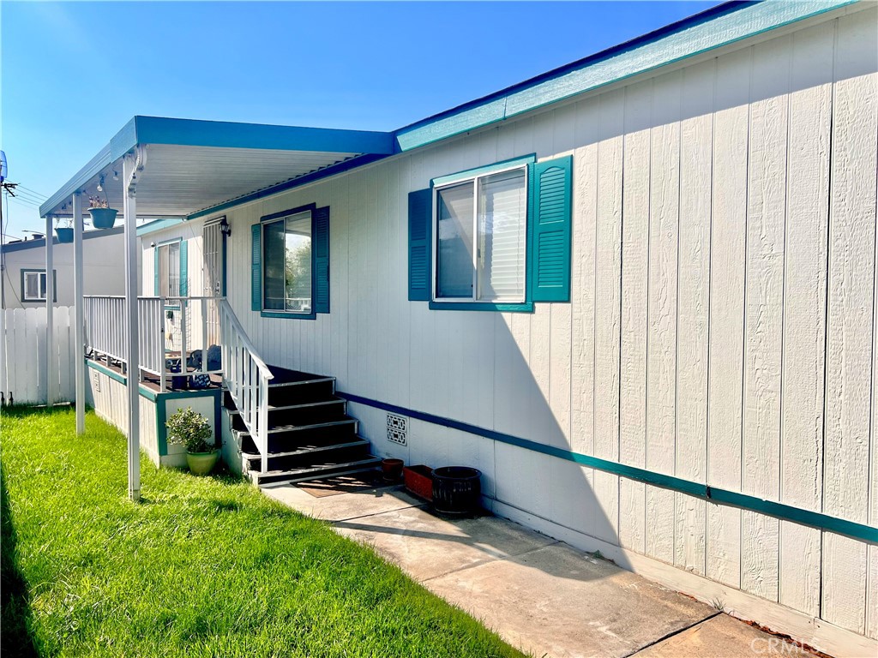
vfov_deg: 53.1
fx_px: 659
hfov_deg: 67.3
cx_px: 439
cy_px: 329
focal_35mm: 26
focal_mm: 5.7
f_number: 1.5
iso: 50
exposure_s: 1/5882
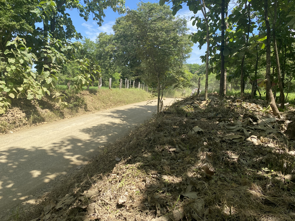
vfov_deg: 53.1
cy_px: 110
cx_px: 148
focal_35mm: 26
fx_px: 222
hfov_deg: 67.3
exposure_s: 1/871
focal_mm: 4.25
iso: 32
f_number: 1.8
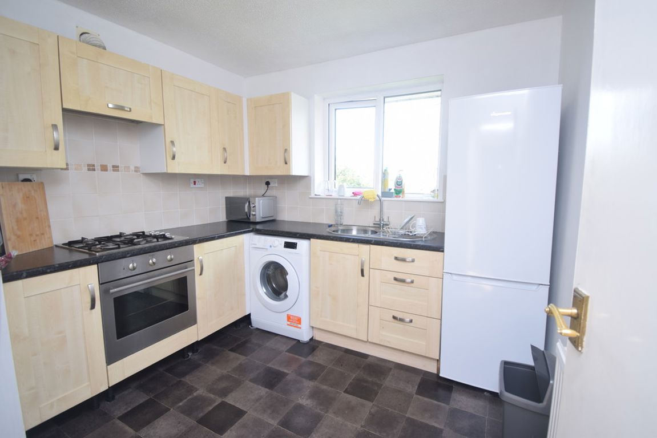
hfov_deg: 100.4
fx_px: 274
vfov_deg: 77.4
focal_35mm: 15
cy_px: 219
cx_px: 328
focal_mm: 10
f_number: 4.5
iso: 400
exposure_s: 1/60
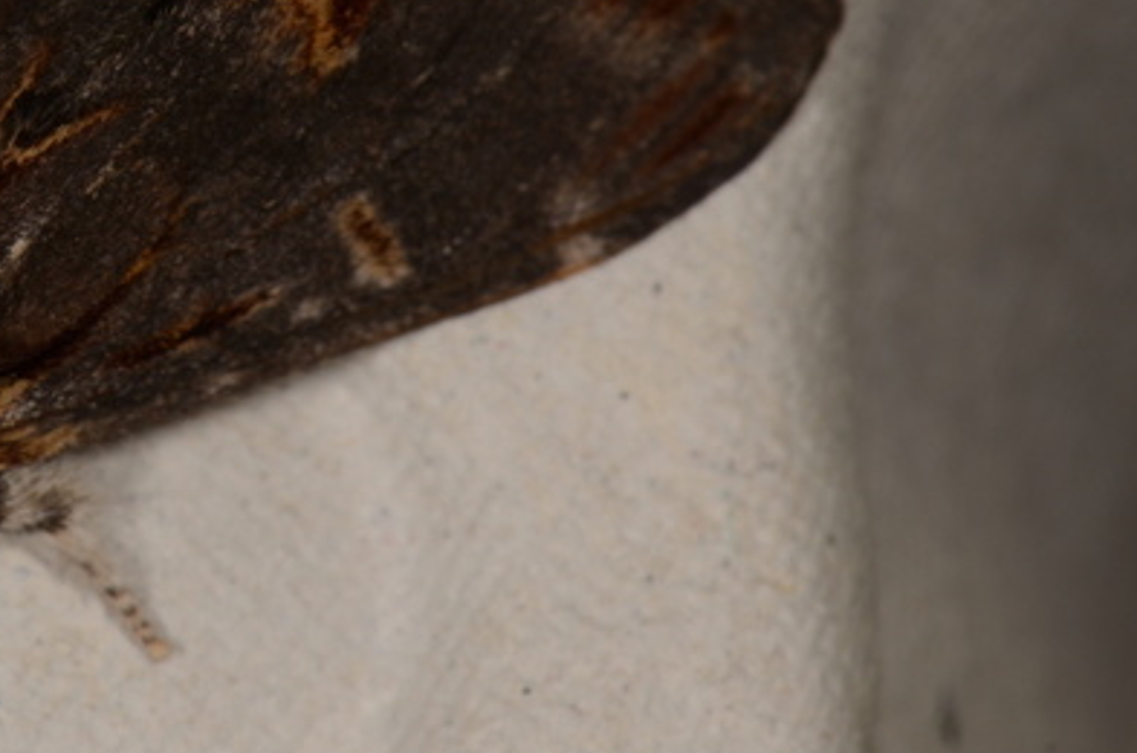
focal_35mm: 257
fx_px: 8098
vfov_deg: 5.3
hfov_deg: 8.0
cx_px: 38
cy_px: 70
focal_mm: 85
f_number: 22
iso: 100
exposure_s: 1/60
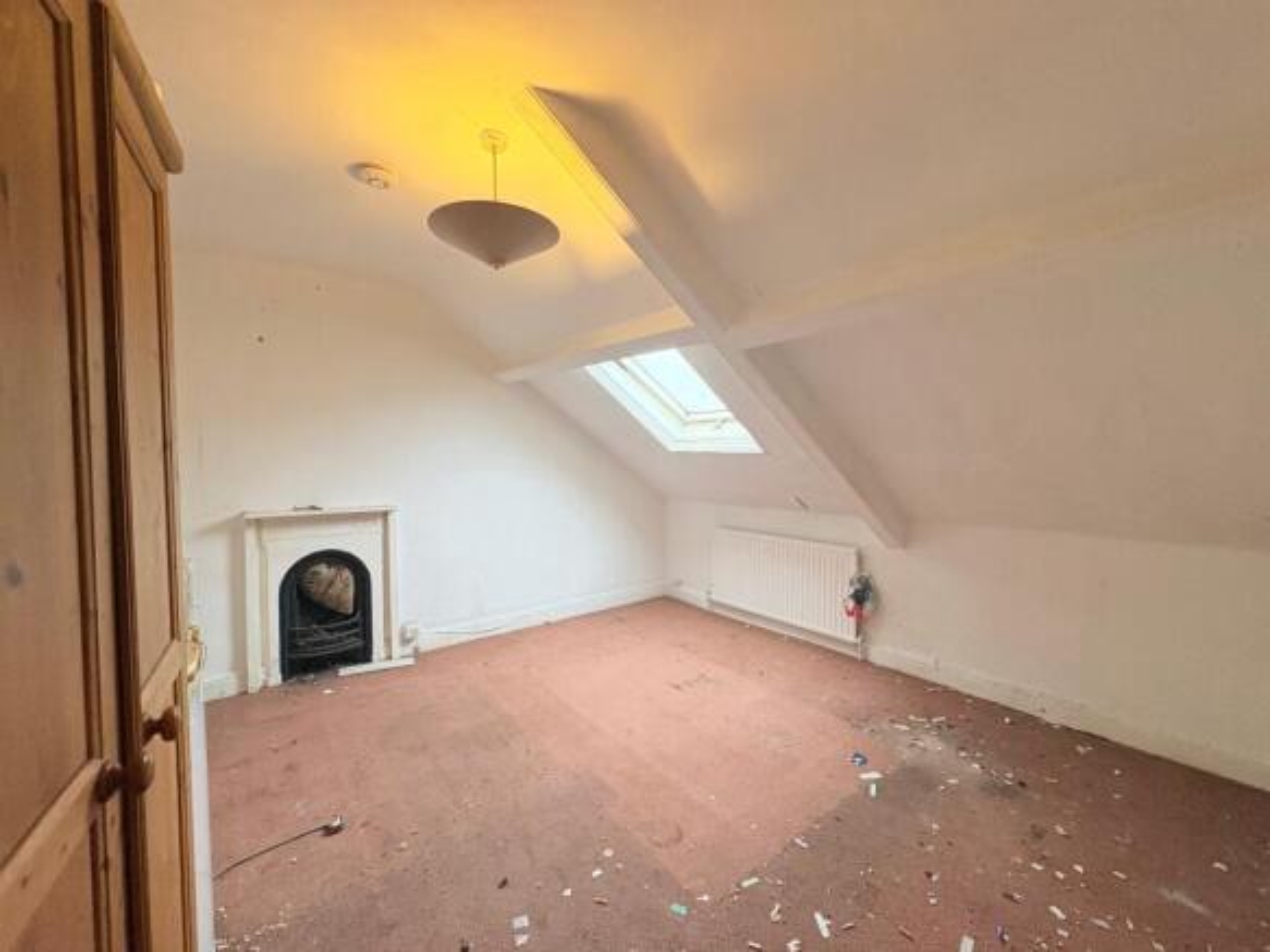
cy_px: 476
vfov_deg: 85.7
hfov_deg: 102.1
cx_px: 635
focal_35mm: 14
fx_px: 514
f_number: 2.2
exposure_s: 1/100
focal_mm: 2.22
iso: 250
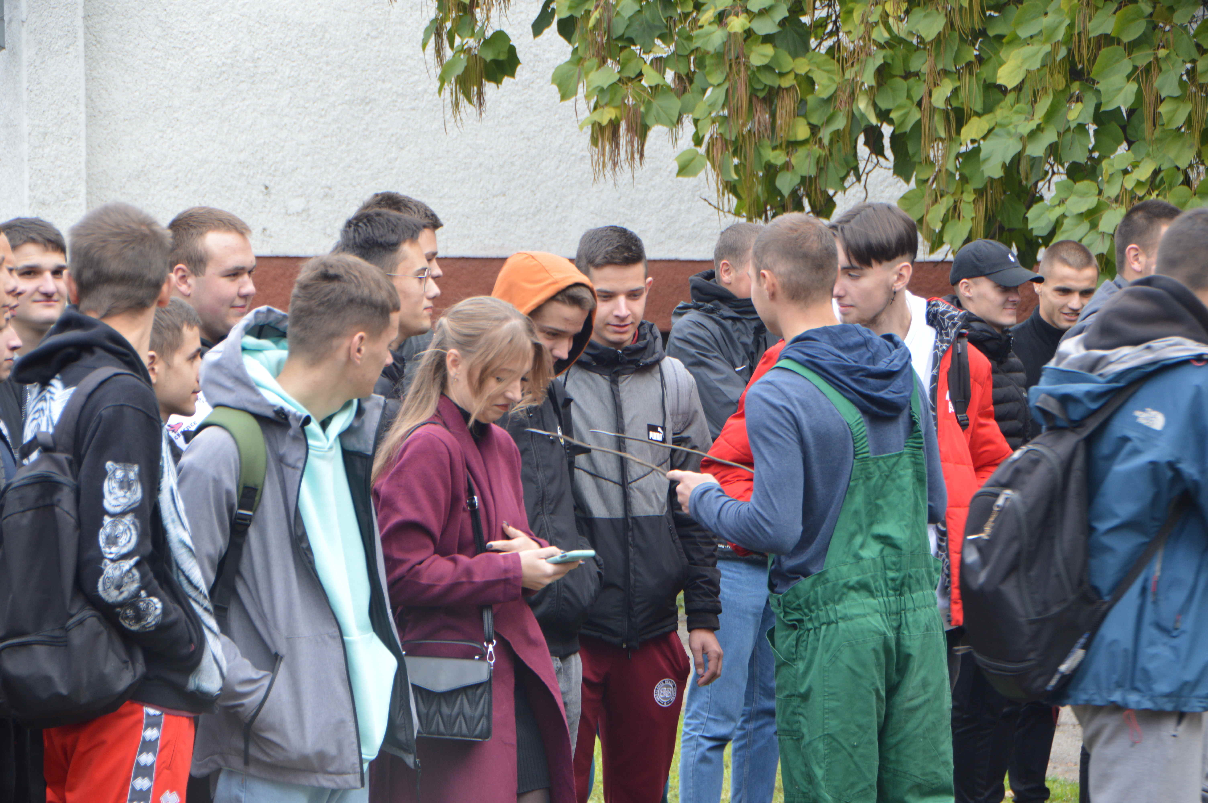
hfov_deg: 17.1
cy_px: 402
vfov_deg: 11.4
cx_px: 604
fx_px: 4023
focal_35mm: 120
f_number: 5.6
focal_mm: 80
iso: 280
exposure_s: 1/125
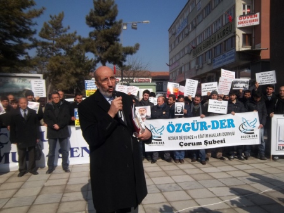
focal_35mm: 28
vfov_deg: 49.7
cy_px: 106
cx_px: 142
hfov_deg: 63.4
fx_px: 230
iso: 64
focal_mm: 5.05
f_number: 7.86
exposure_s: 1/400
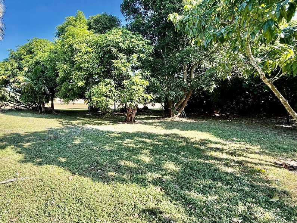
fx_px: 154
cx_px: 120
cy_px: 108
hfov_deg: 86.7
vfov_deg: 71.6
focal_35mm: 18
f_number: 2.2
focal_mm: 2.22
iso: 64
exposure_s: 1/289
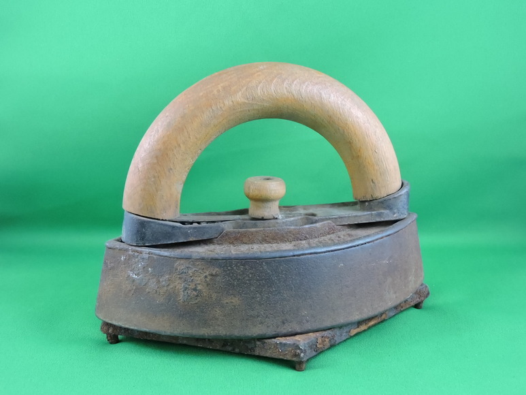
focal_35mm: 45
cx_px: 263
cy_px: 198
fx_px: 684
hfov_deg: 42.1
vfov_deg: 32.2
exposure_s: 1/100
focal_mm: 8.1
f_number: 4
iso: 800
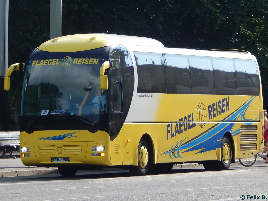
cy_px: 100
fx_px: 1603
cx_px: 134
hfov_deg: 9.6
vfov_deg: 7.2
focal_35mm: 207
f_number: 5.4
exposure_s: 1/400
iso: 125
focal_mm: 37.1
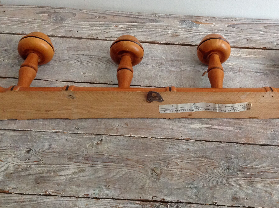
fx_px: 410
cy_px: 110
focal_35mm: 51
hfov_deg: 37.3
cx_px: 174
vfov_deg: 28.5
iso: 250
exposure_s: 1/15
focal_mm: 4.28
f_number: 2.4
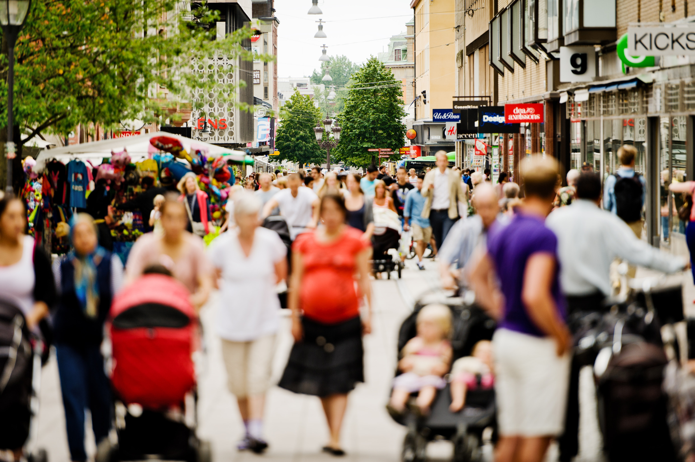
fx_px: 3858
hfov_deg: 10.3
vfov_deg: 6.9
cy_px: 231
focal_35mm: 200
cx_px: 348
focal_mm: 200
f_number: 2.8
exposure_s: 1/400
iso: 200
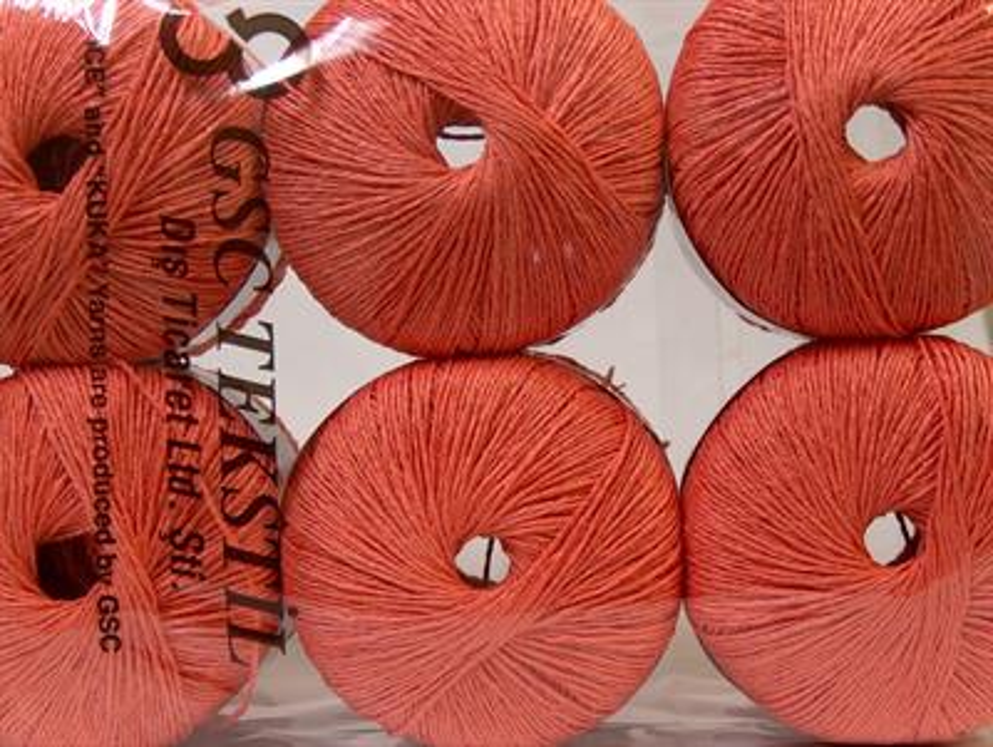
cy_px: 374
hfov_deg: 31.6
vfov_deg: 24.1
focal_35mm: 61
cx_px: 496
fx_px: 1752
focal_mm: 12.53
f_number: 2.9
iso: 200
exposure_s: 1/15.3
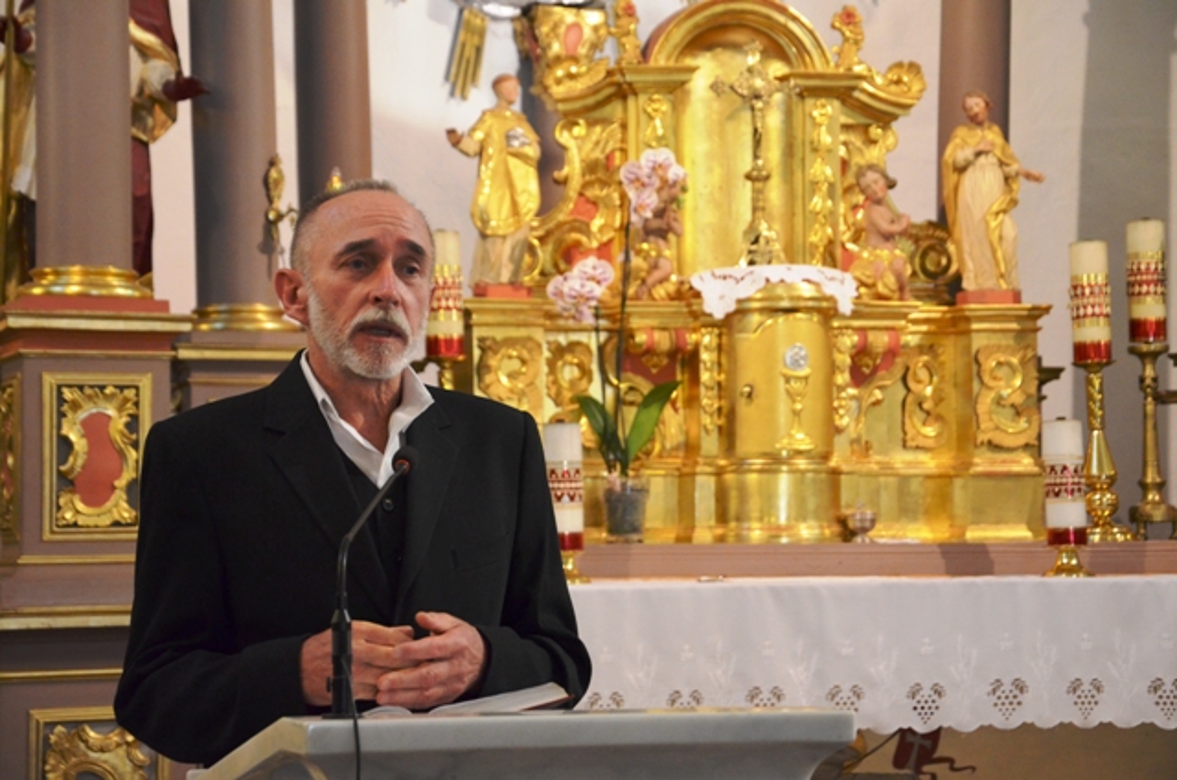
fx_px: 3426
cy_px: 390
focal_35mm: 105
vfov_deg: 13.0
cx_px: 588
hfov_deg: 19.5
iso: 2200
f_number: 5.3
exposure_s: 1/125
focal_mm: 70
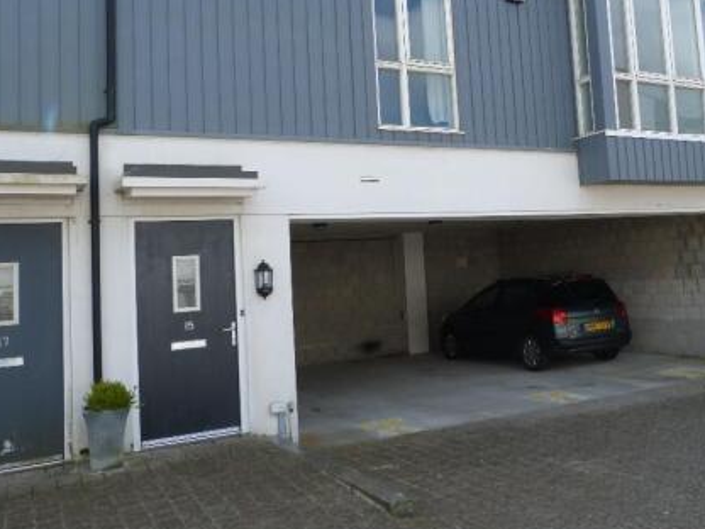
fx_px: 713
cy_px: 192
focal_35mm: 35
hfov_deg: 51.6
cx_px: 475
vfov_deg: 40.4
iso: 80
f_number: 5
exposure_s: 1/200
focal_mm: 4.5
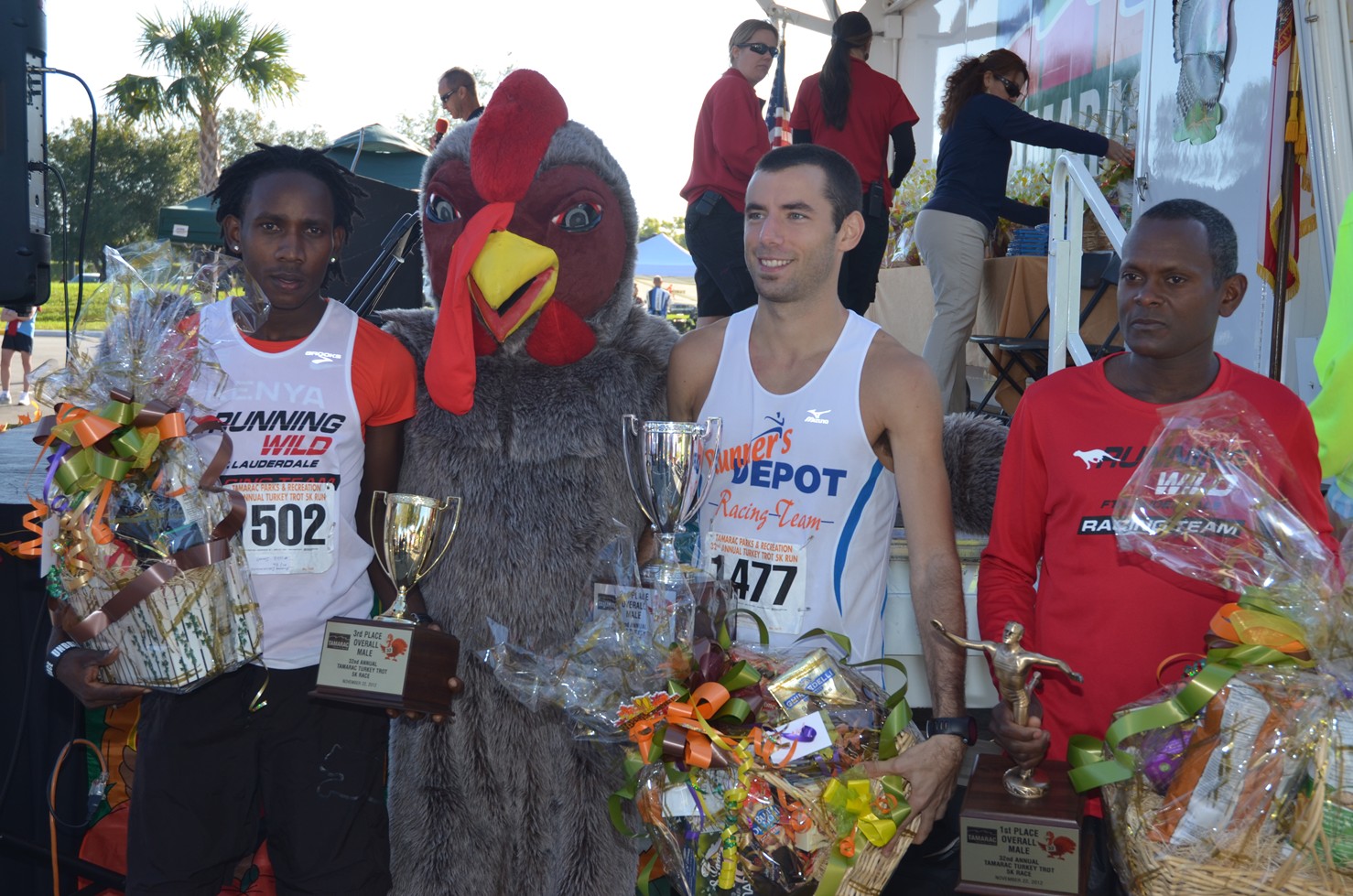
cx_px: 676
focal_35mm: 46
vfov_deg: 28.8
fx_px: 1744
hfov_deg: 42.4
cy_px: 448
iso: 160
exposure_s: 1/250
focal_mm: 31
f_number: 5
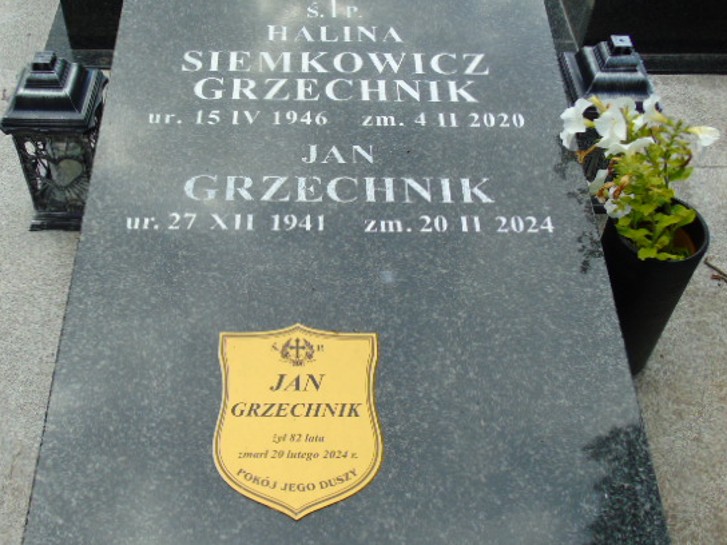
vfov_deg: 36.0
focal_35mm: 40
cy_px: 271
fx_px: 840
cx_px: 306
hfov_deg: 46.6
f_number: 3.8
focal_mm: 6.1
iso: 80
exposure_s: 1/250
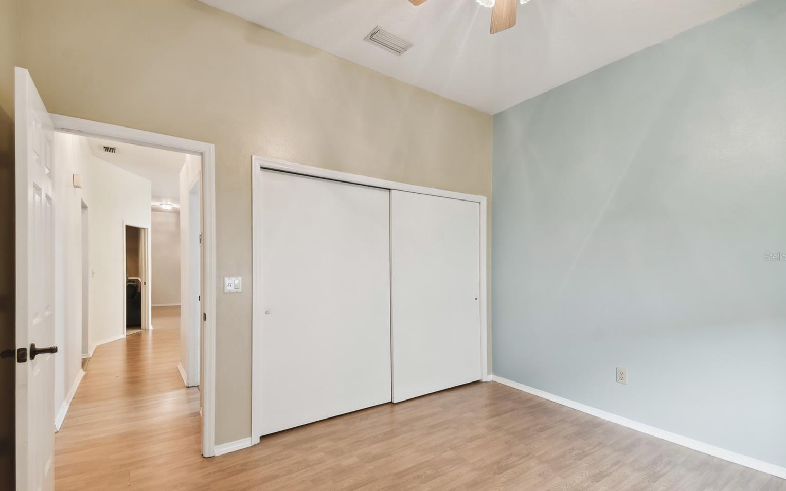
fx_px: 343
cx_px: 399
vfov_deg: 71.2
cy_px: 257
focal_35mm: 16
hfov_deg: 97.8
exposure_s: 1/6
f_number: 7.1
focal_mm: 10
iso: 100
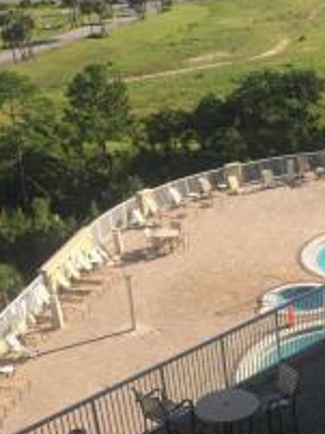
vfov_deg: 27.5
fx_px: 866
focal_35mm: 69
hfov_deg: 20.8
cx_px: 293
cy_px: 363
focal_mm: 4.15
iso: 32
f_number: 2.2
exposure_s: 1/920
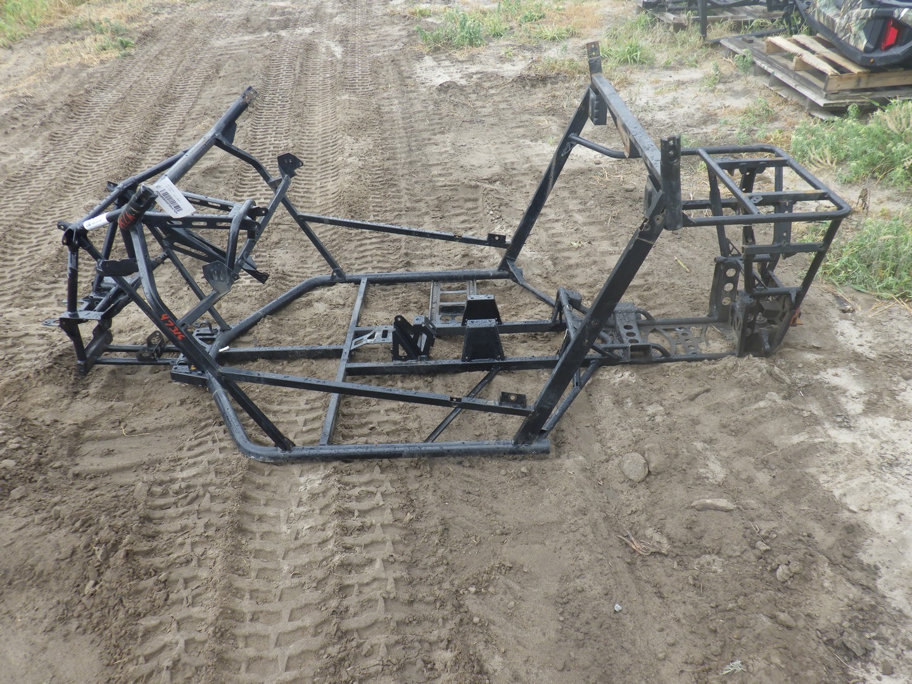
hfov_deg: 63.4
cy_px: 342
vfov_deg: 49.7
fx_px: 738
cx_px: 456
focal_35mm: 28
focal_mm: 5
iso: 125
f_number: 4.2
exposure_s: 1/160
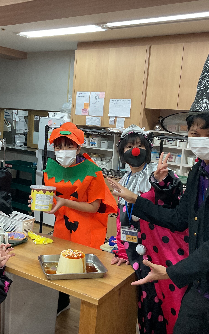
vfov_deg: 47.2
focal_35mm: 42
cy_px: 164
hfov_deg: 30.4
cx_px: 75
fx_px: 383
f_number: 1.8
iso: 80
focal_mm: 3
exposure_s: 1/60
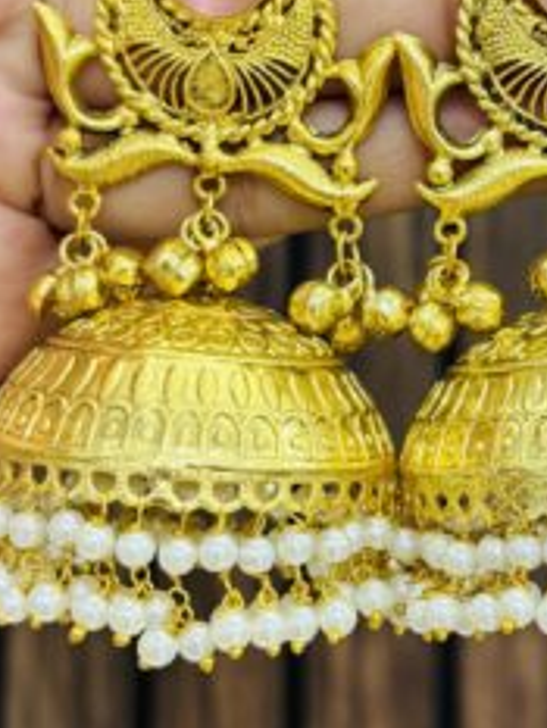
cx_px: 394
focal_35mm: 64
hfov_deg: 22.8
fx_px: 1347
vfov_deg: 30.1
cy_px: 280
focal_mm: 5.96
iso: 160
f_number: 1.6
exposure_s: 1/50
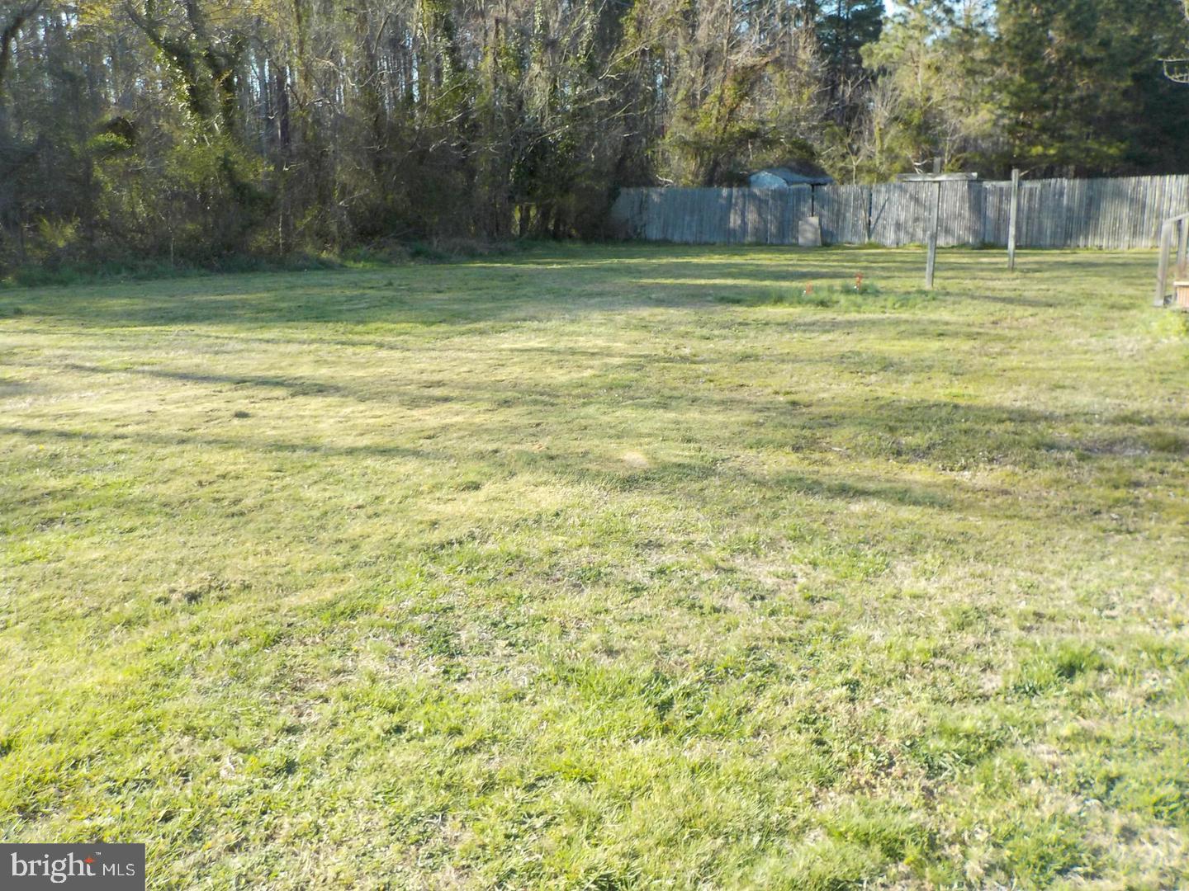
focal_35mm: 30
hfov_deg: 60.0
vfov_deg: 46.8
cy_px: 446
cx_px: 594
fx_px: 1030
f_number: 3.3
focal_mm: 4.1
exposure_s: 1/250
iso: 125
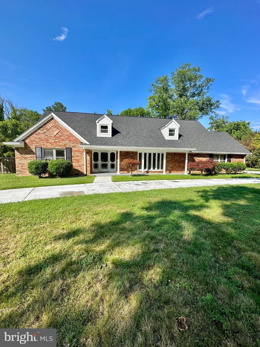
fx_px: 140
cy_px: 174
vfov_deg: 102.1
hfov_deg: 85.7
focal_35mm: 14
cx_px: 130
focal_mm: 2.22
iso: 40
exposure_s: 1/1531
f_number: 2.2
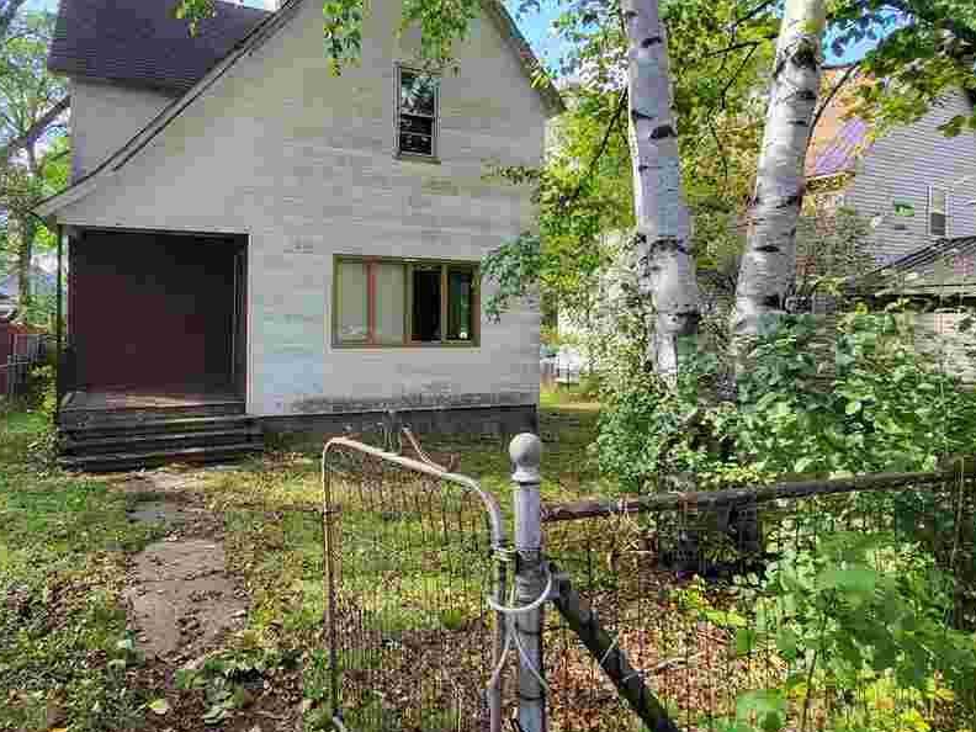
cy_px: 334
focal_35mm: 21
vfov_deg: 63.3
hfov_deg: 77.9
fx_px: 592
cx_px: 382
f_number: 2.2
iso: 32
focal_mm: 1.74
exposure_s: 1/160
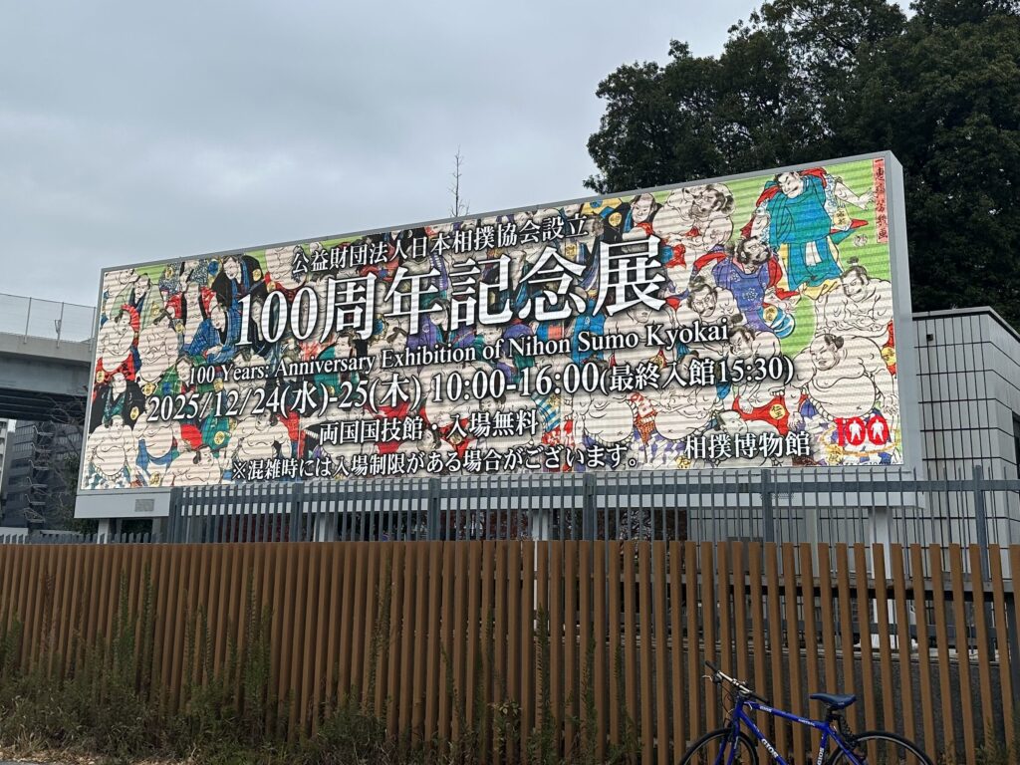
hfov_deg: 71.6
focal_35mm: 24
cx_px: 510
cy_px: 382
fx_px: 707
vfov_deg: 56.8
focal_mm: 6.86
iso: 80
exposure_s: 1/1473
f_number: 1.78
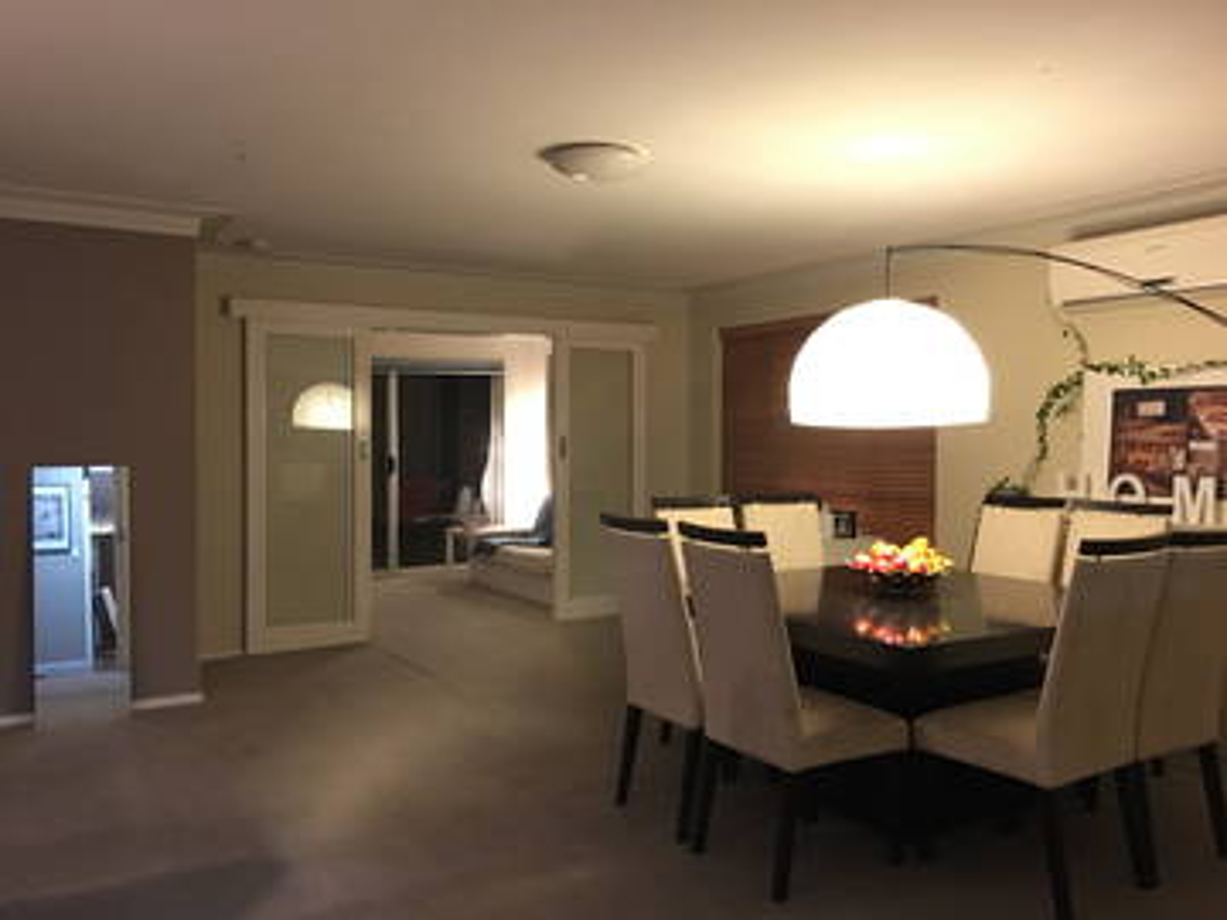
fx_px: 1028
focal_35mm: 29
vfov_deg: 48.2
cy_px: 460
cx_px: 614
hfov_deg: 61.7
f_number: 2.2
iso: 160
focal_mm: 4.15
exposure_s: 1/8
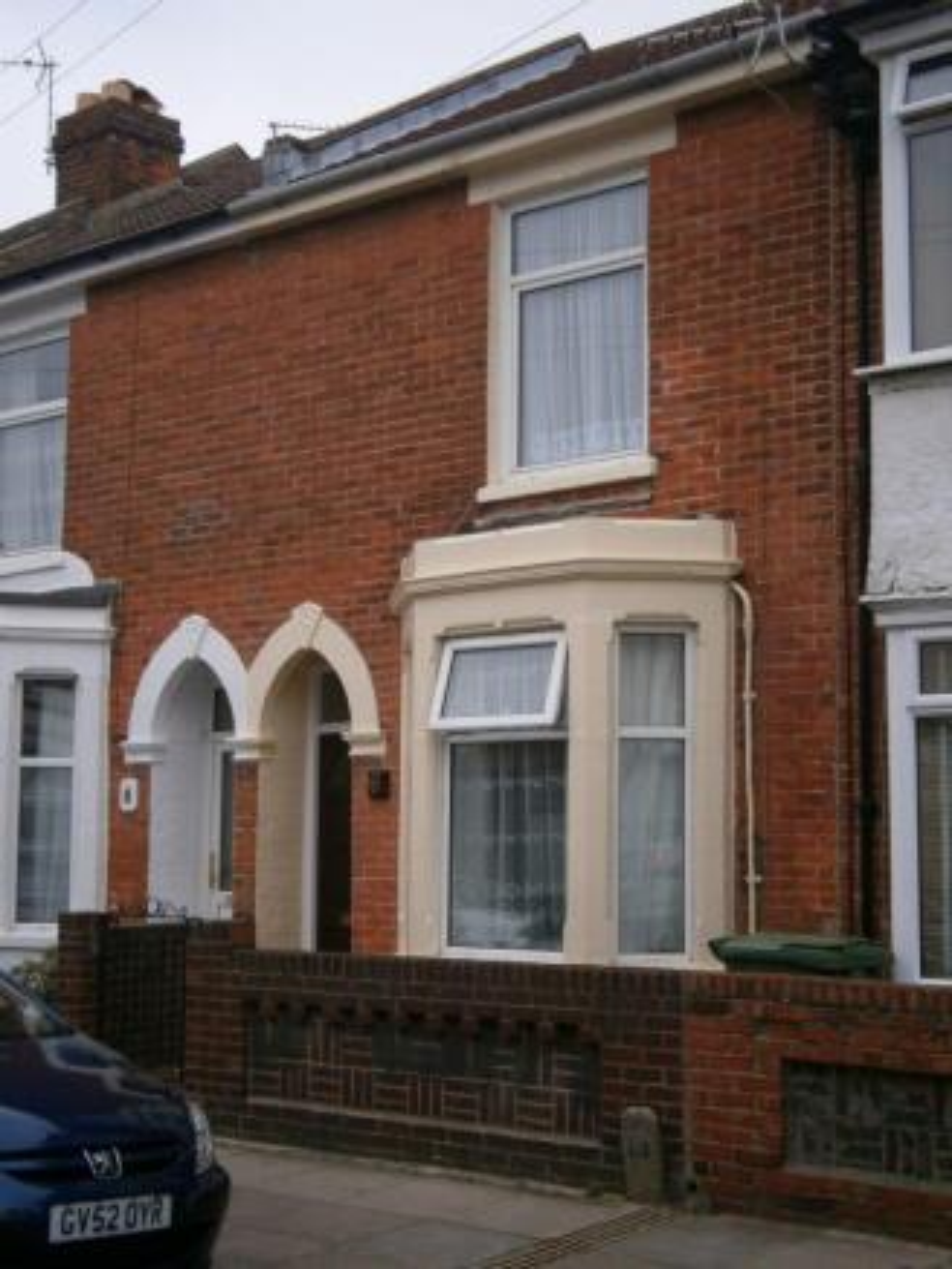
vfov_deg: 40.4
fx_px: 1723
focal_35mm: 47
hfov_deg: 30.9
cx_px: 476
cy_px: 634
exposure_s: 1/400
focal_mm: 8.3
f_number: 3.4
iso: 80
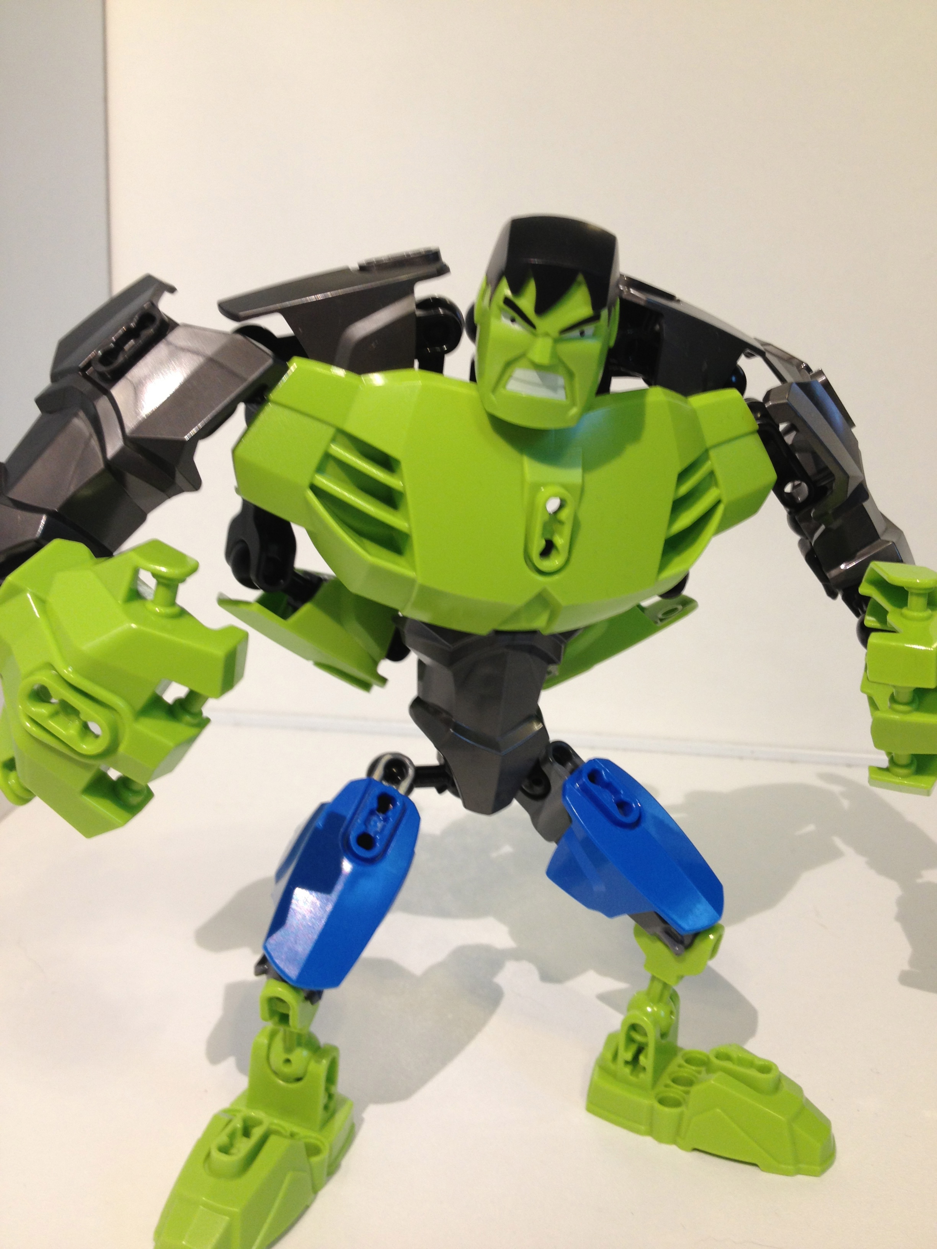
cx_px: 468
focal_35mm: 35
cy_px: 624
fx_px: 1263
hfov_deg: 40.7
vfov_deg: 52.6
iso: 64
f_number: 2.4
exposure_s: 1/20
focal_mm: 4.28
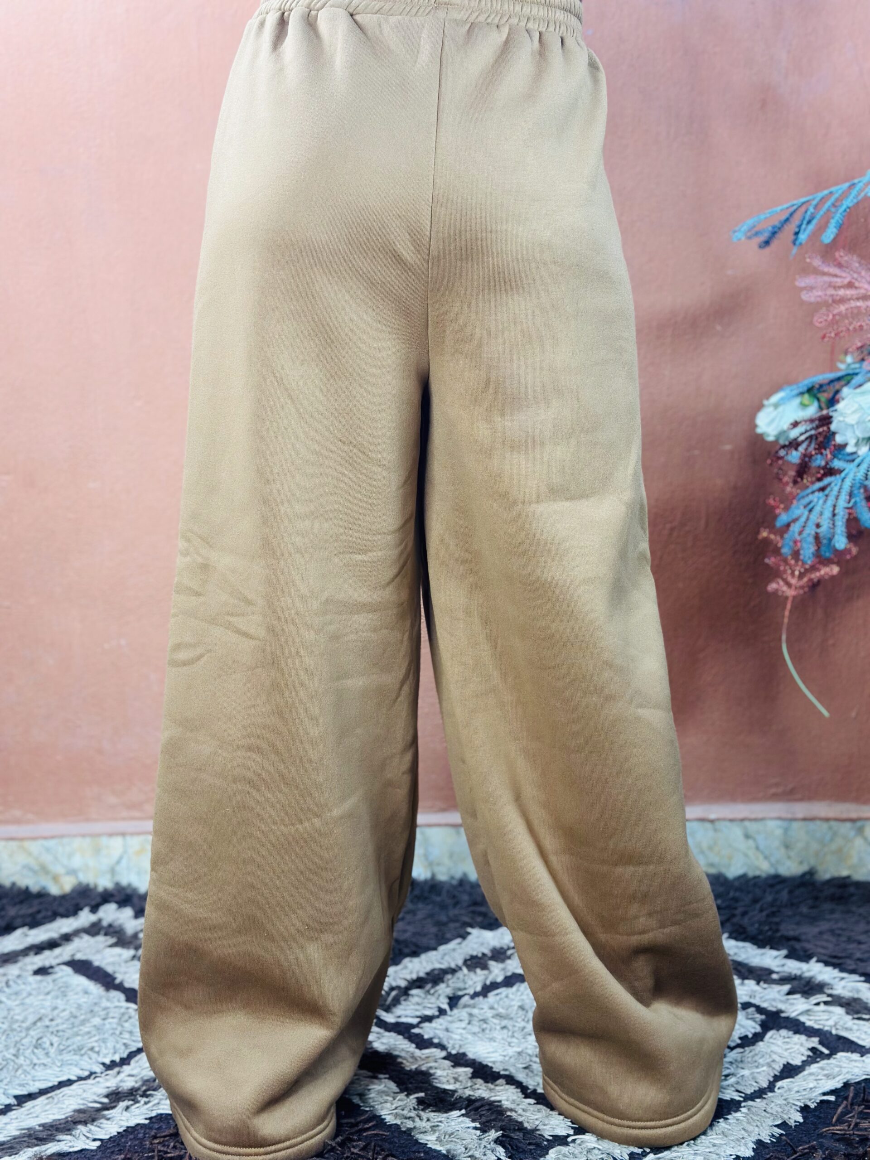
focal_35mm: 48
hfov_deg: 30.3
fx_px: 1609
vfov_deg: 39.7
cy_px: 580
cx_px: 435
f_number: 1.78
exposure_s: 1/50
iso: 125
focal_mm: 6.86
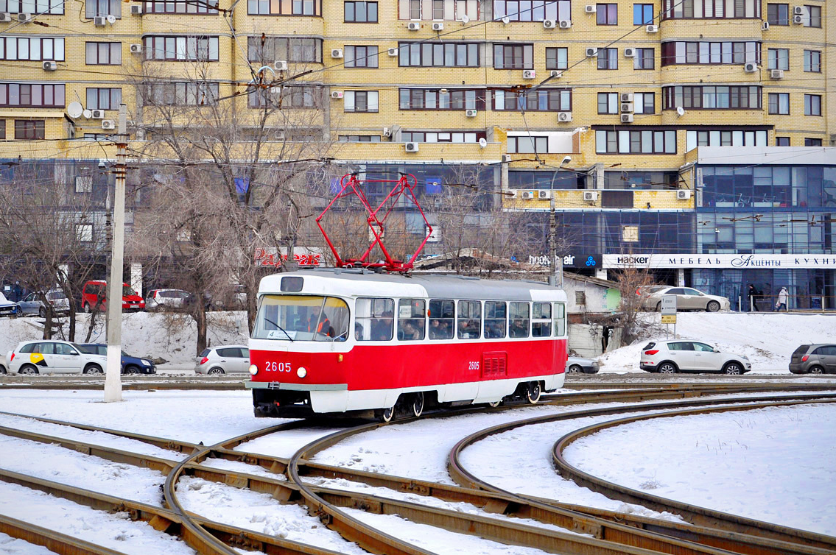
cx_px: 411
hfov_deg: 36.0
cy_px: 262
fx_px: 1288
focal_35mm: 56
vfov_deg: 24.3
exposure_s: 1/320
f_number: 6.3
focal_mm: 35
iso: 200
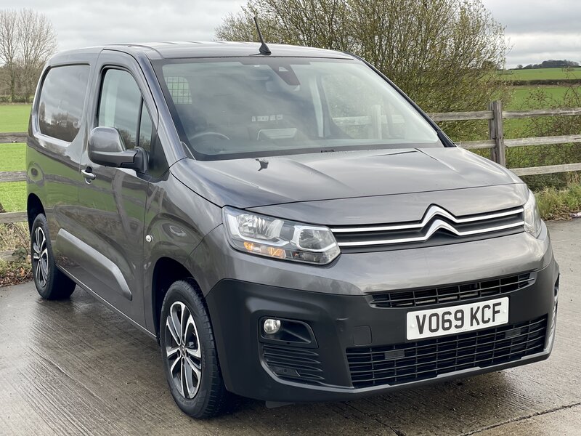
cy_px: 218
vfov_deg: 28.0
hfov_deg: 36.8
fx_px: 873
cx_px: 290
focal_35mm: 52
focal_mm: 6
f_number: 2
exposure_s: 1/101
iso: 25
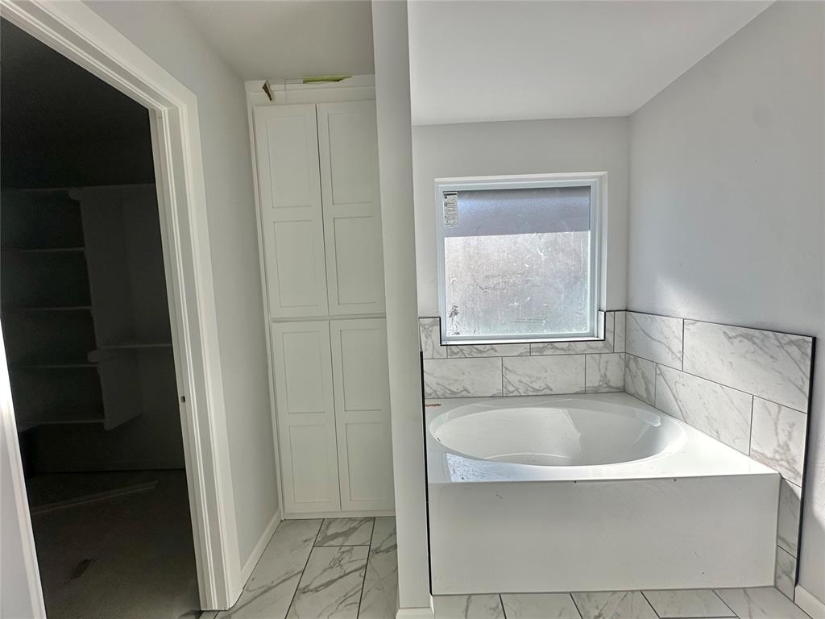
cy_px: 310
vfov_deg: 85.7
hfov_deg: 102.1
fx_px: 334
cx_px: 412
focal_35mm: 14
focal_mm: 2.22
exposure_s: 1/422
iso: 40
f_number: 2.2
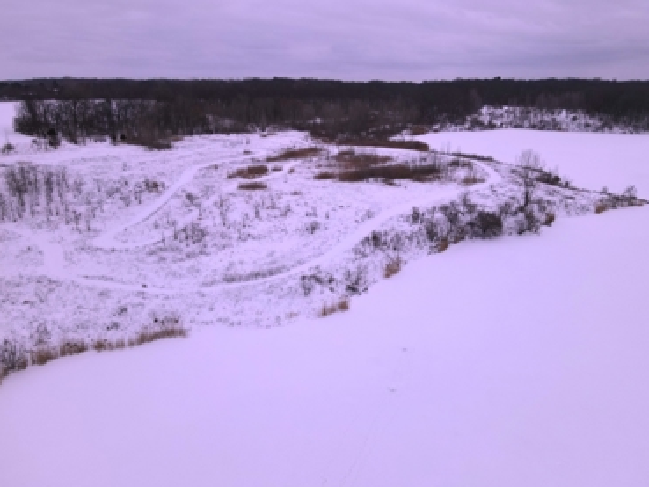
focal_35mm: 26
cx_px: 343
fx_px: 488
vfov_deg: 53.1
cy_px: 229
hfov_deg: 67.2
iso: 100
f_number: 2.8
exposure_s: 1/120
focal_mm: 4.5
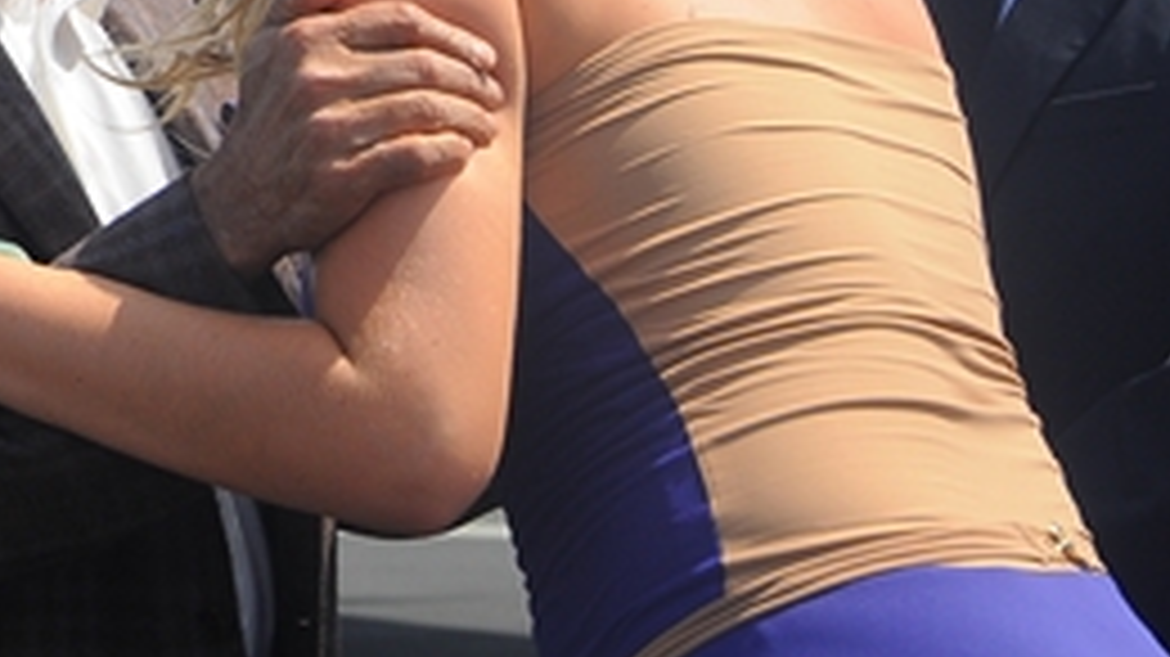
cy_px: -155
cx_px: -450
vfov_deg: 4.2
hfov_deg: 7.3
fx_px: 8993
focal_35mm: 290
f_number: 9
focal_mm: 60
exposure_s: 1/320
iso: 200
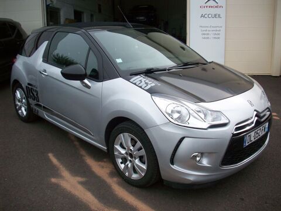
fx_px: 300
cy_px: 106
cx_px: 140
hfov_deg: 50.1
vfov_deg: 38.7
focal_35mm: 37
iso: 80
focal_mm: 6.2
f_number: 5.6
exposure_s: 1/192
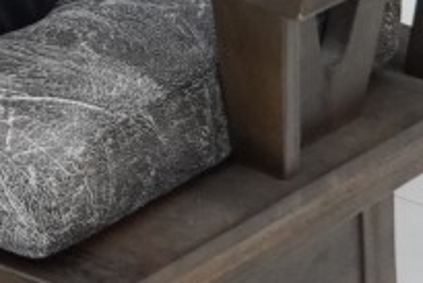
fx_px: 2971
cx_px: -666
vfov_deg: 5.0
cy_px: -744
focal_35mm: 253
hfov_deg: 7.5
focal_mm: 23
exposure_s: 1/160
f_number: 4
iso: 1000
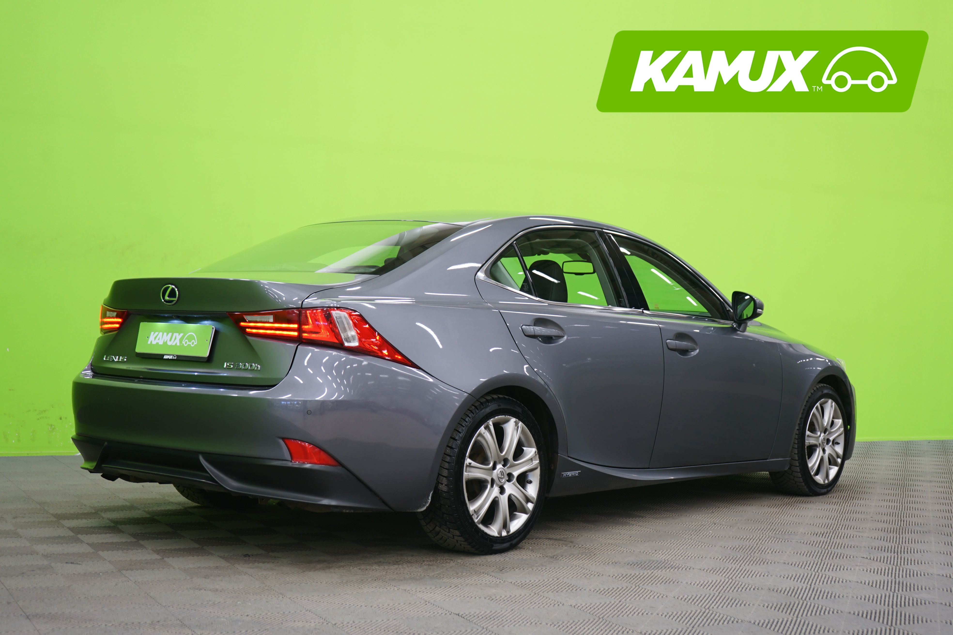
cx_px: 476
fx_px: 1271
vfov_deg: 28.1
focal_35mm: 48
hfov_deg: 41.1
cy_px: 318
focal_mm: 48
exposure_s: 1/6
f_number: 4.5
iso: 400
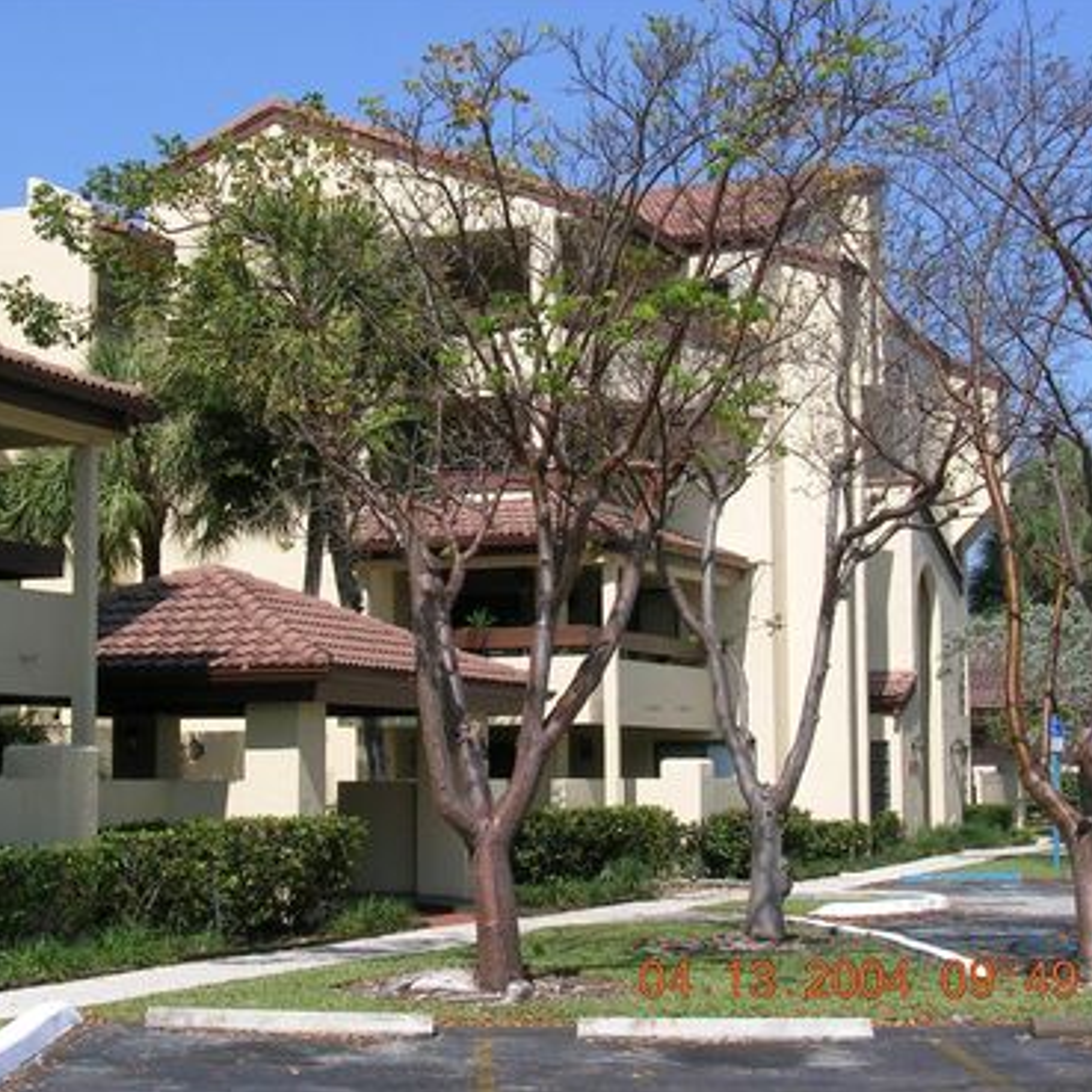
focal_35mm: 73
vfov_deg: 23.7
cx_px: 426
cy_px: 540
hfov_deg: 23.6
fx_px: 2605
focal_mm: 9.3
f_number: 5.9
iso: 50
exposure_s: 1/296
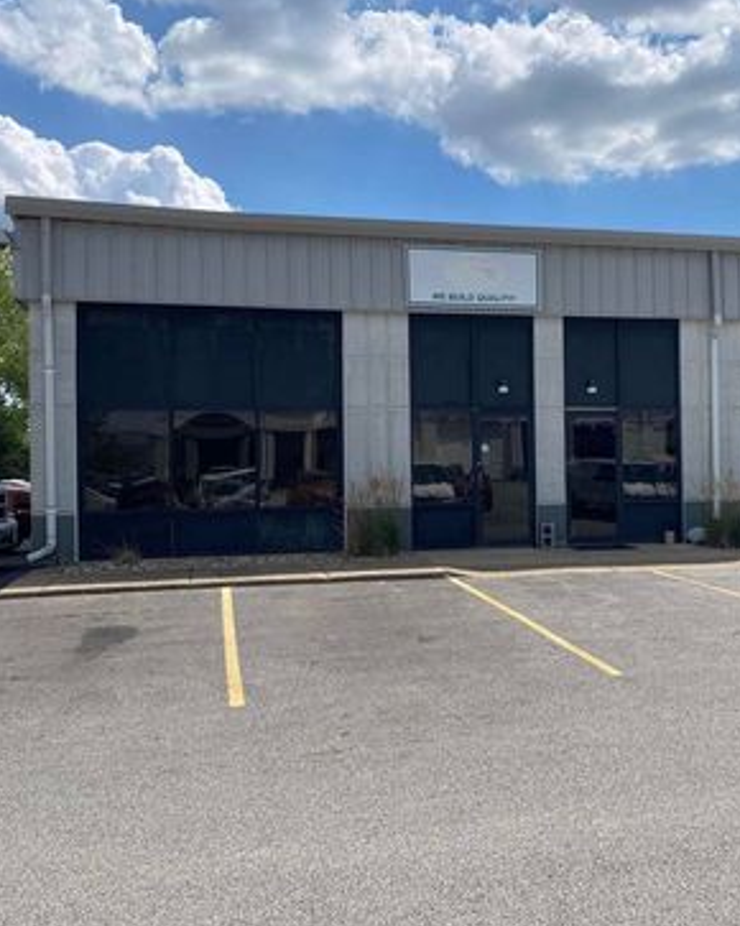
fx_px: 959
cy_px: 471
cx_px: 454
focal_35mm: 35
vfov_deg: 51.6
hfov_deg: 41.9
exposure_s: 1/4608
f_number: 1.8
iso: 32
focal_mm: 4.25
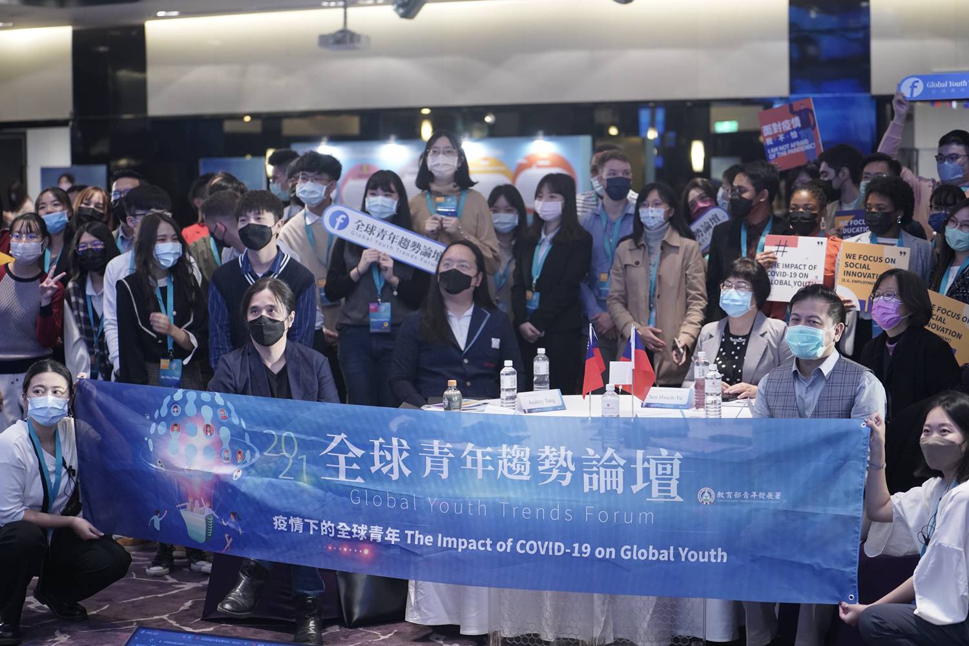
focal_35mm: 70
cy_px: 323
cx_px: 484
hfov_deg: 28.8
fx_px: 1884
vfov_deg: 19.5
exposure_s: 1/200
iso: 3200
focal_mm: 70
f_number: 2.8
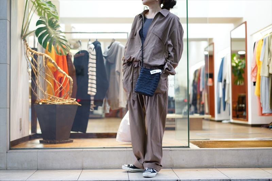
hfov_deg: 36.3
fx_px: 415
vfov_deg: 24.6
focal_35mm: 55
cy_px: 90
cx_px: 136
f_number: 1.8
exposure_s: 1/60
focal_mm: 55
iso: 400
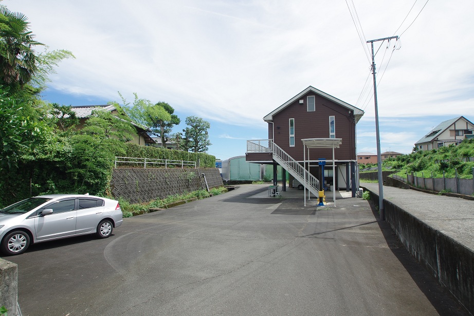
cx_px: 237
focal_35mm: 21
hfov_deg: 81.2
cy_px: 158
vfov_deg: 59.5
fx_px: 277
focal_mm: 13.75
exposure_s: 1/400
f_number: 9
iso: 200
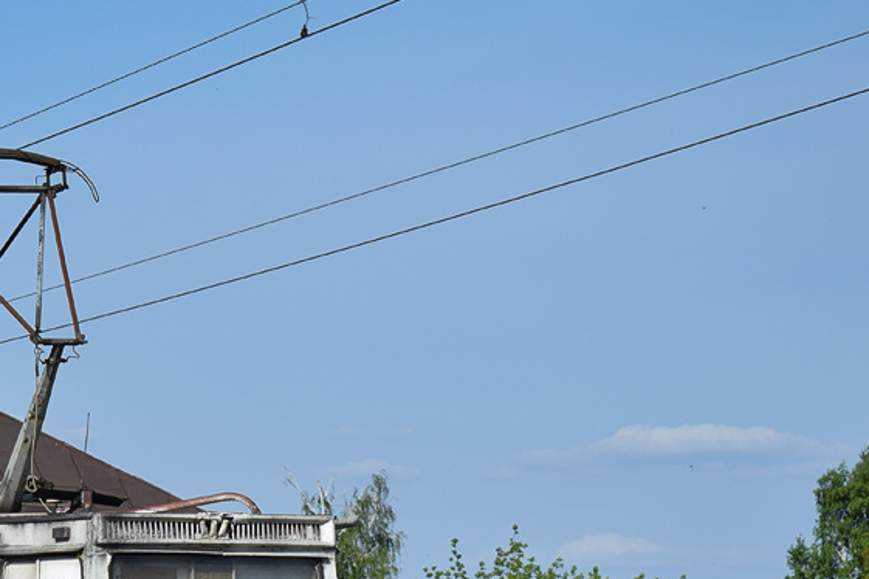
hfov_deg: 13.2
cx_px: 37
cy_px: 587
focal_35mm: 154
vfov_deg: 8.9
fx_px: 3717
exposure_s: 1/640
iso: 100
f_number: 6.3
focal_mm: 48
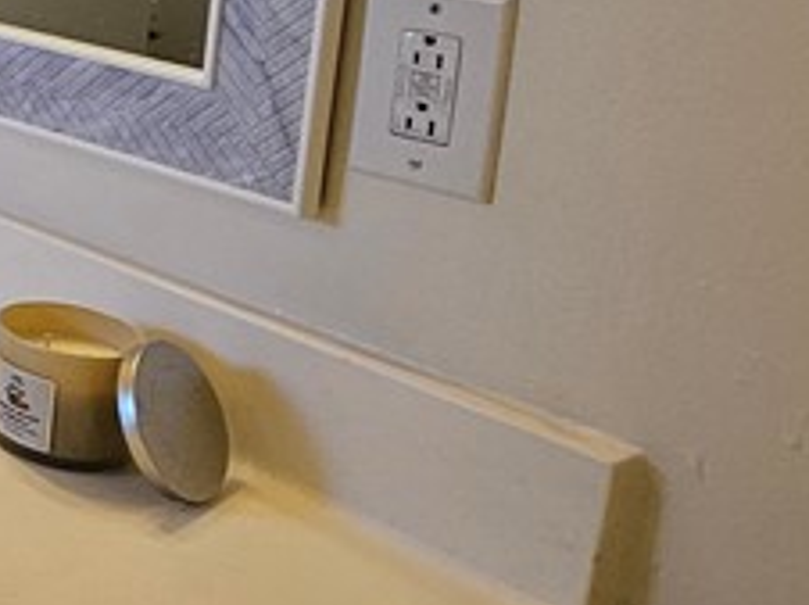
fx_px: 1377
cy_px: -25
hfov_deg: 21.9
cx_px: -612
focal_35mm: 59
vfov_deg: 23.5
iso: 125
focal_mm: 1.74
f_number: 2.2
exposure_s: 1/60
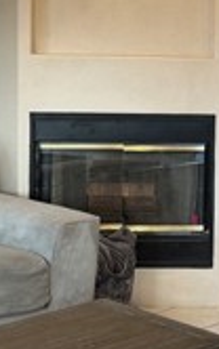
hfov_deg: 13.1
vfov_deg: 20.9
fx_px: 934
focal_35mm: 98
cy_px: 67
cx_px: 246
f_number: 1.78
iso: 125
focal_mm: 6.76
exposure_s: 1/60
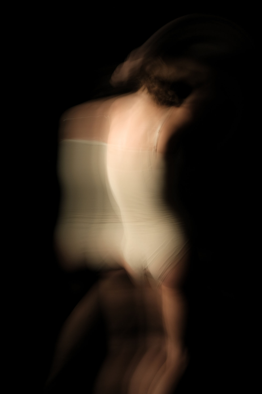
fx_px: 557
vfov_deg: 38.9
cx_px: 131
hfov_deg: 26.5
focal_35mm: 51
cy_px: 197
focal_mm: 34.3
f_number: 22
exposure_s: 1
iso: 400
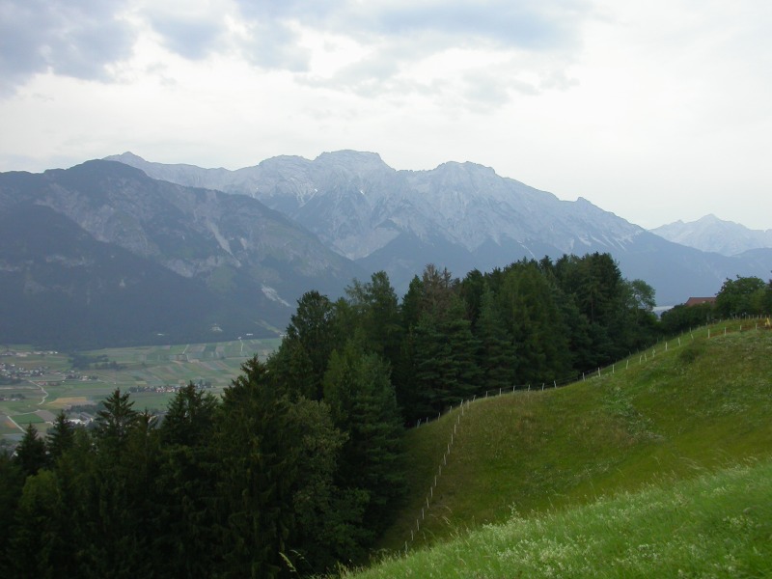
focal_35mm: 57
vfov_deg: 25.7
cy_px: 290
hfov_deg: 33.8
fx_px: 1271
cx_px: 386
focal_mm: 11.8
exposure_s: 1/87.7
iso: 100
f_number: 4.9
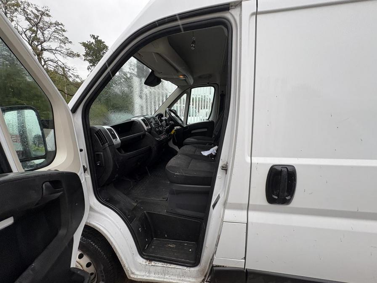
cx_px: 188
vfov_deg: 85.7
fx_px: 152
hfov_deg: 102.1
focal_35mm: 14
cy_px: 142
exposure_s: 1/99
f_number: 2.2
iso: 80
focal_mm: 2.22
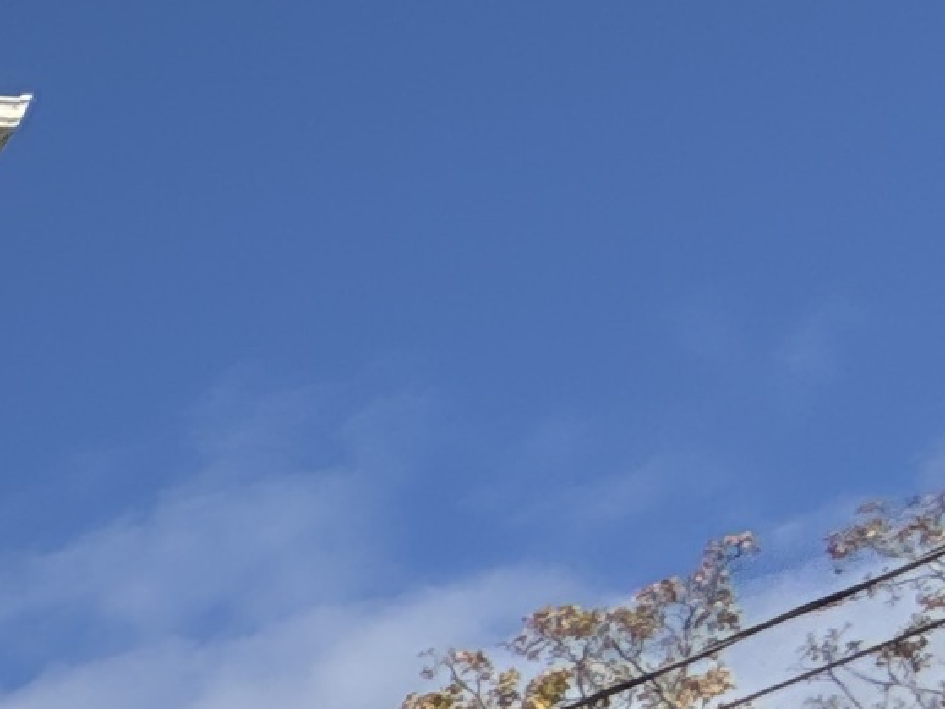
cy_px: 1459
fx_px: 2102
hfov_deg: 14.9
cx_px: -1337
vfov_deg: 15.1
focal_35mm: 77
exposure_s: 1/2165
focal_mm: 2.22
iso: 50
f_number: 2.2
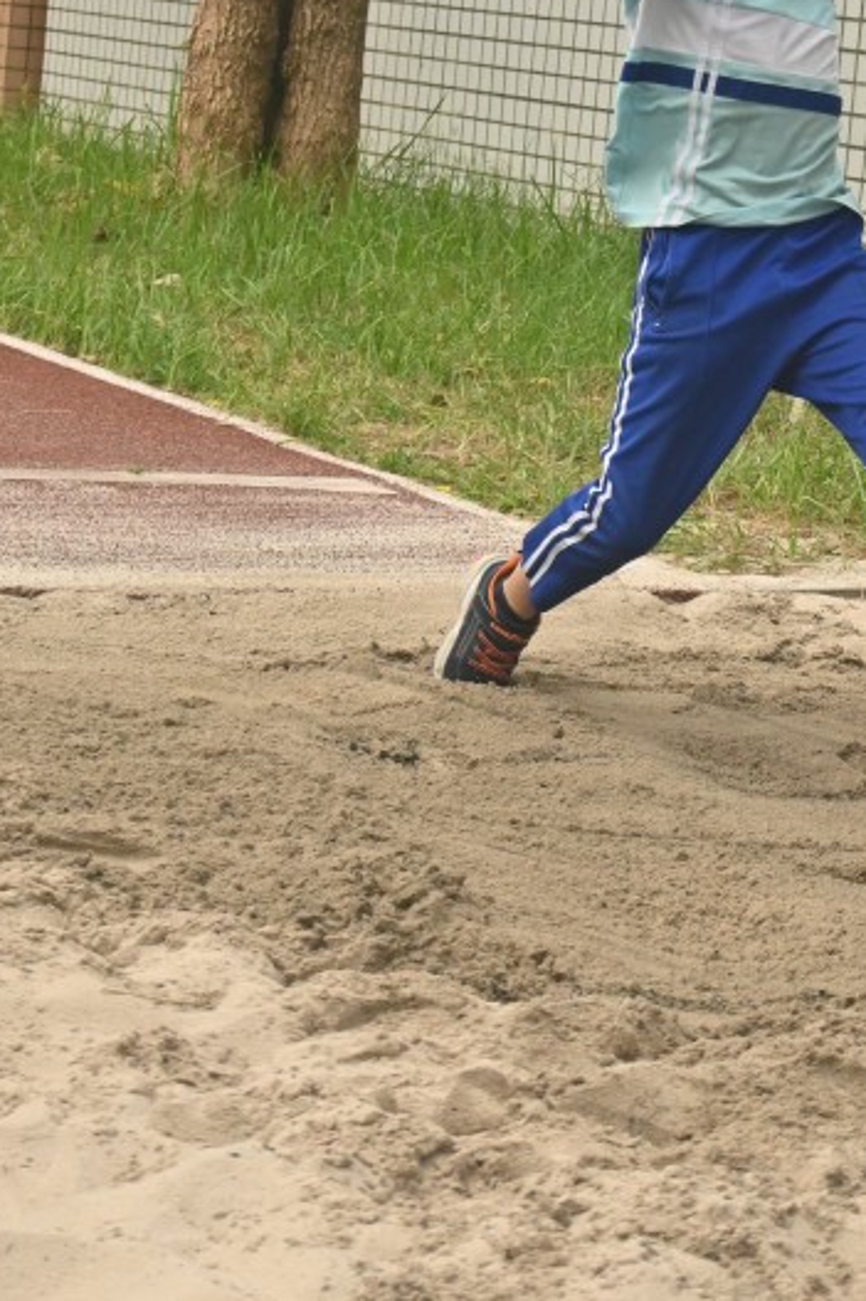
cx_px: 708
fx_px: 3791
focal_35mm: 105
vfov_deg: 19.3
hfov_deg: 13.0
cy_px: 279
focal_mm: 36
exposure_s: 1/2500
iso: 1250
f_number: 5.3
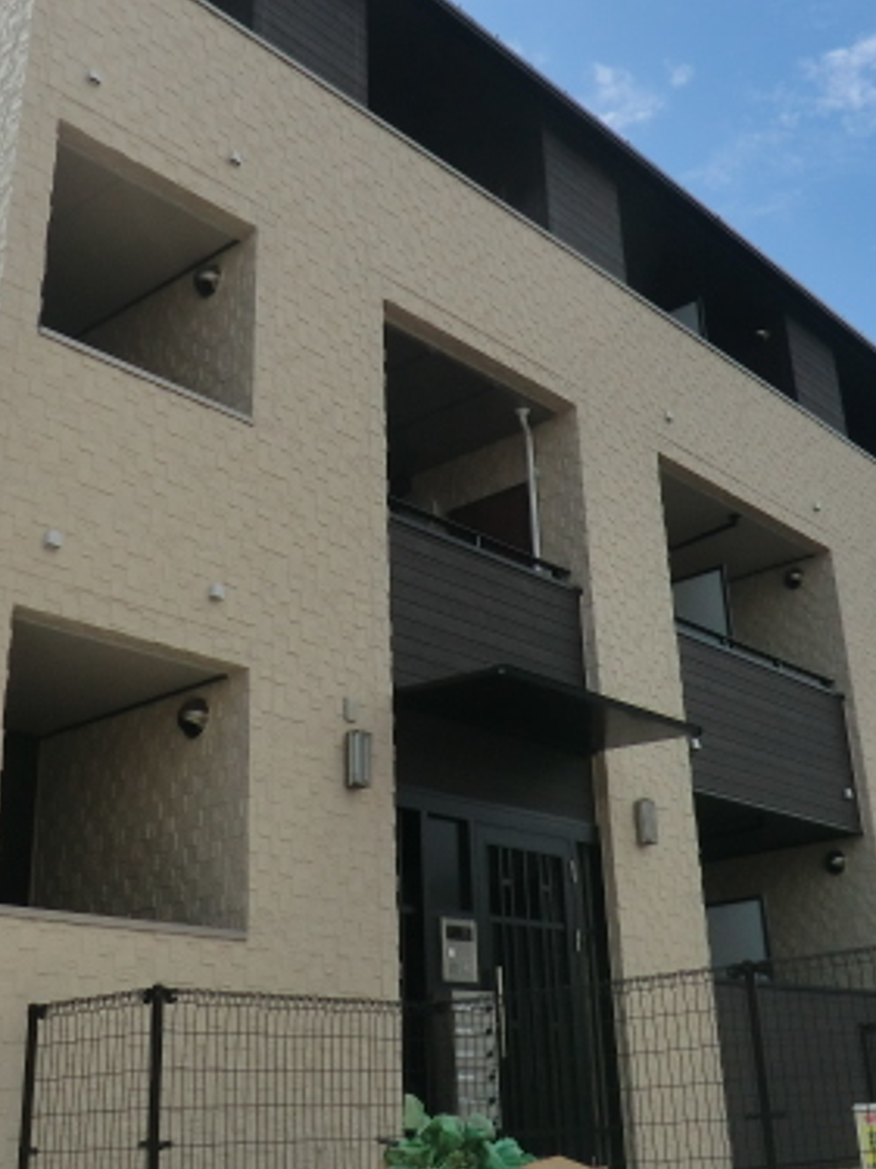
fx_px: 1384
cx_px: 468
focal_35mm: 41
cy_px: 474
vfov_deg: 45.6
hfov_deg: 35.1
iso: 80
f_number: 7.5
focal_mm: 4.3
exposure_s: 1/400
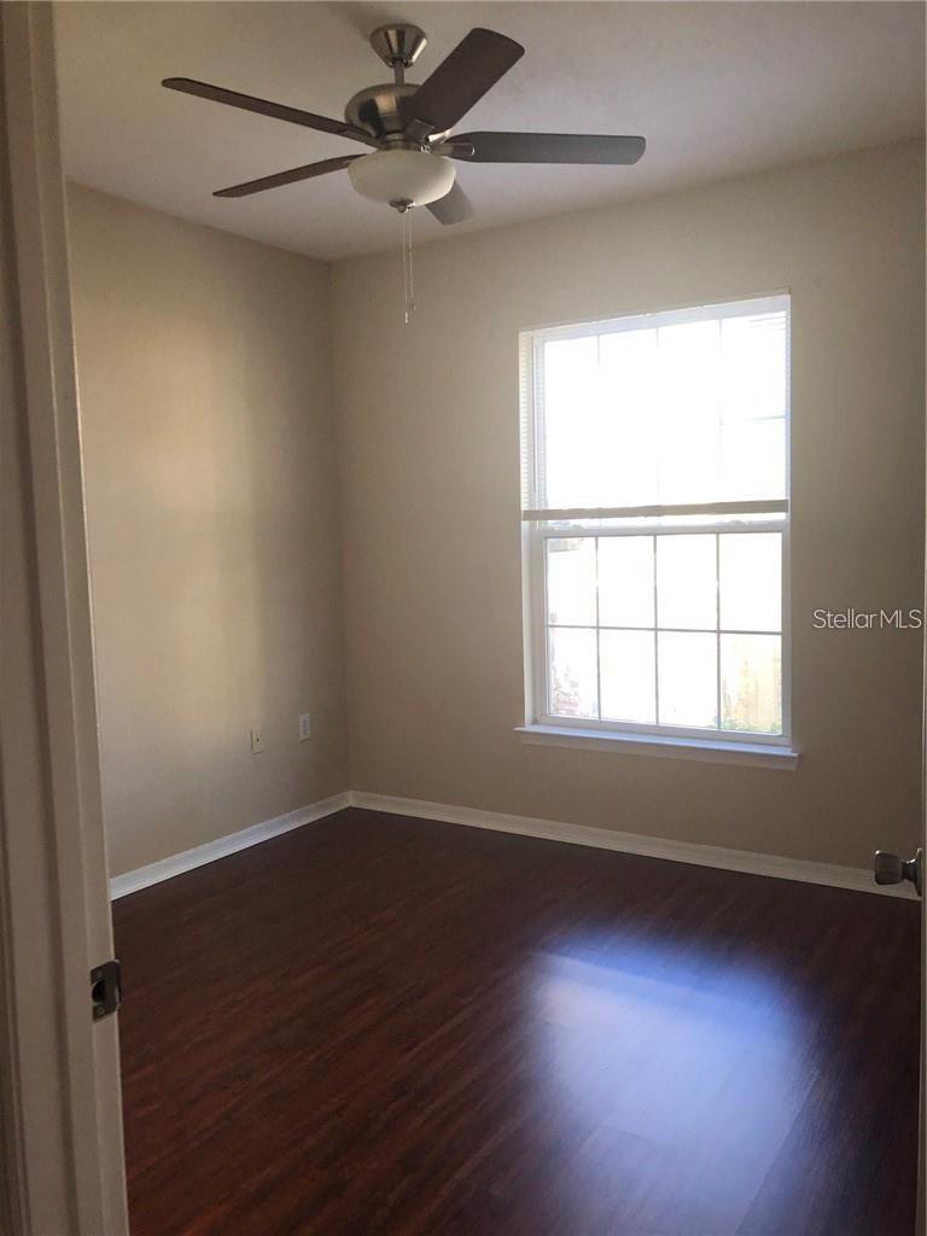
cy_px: 618
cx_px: 464
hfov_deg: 49.7
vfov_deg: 63.4
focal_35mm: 28
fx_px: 1000
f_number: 1.8
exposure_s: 1/30
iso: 25
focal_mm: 3.99
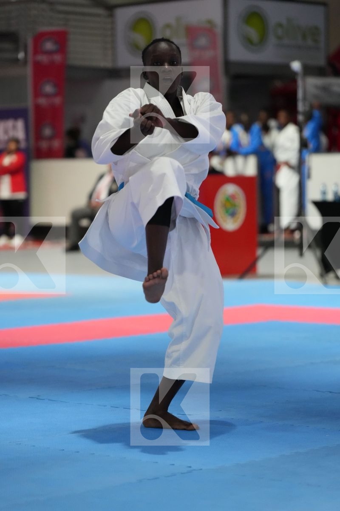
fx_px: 1771
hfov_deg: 11.0
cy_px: 256
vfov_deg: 16.4
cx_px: 170
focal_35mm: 125
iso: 6400
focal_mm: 125
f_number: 2.8
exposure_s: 1/500
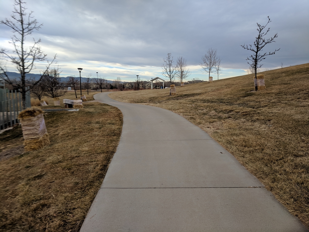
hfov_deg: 67.3
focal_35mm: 26
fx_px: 232
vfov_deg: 53.1
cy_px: 116
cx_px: 154
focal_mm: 4.67
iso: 50
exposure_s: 1/551
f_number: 2
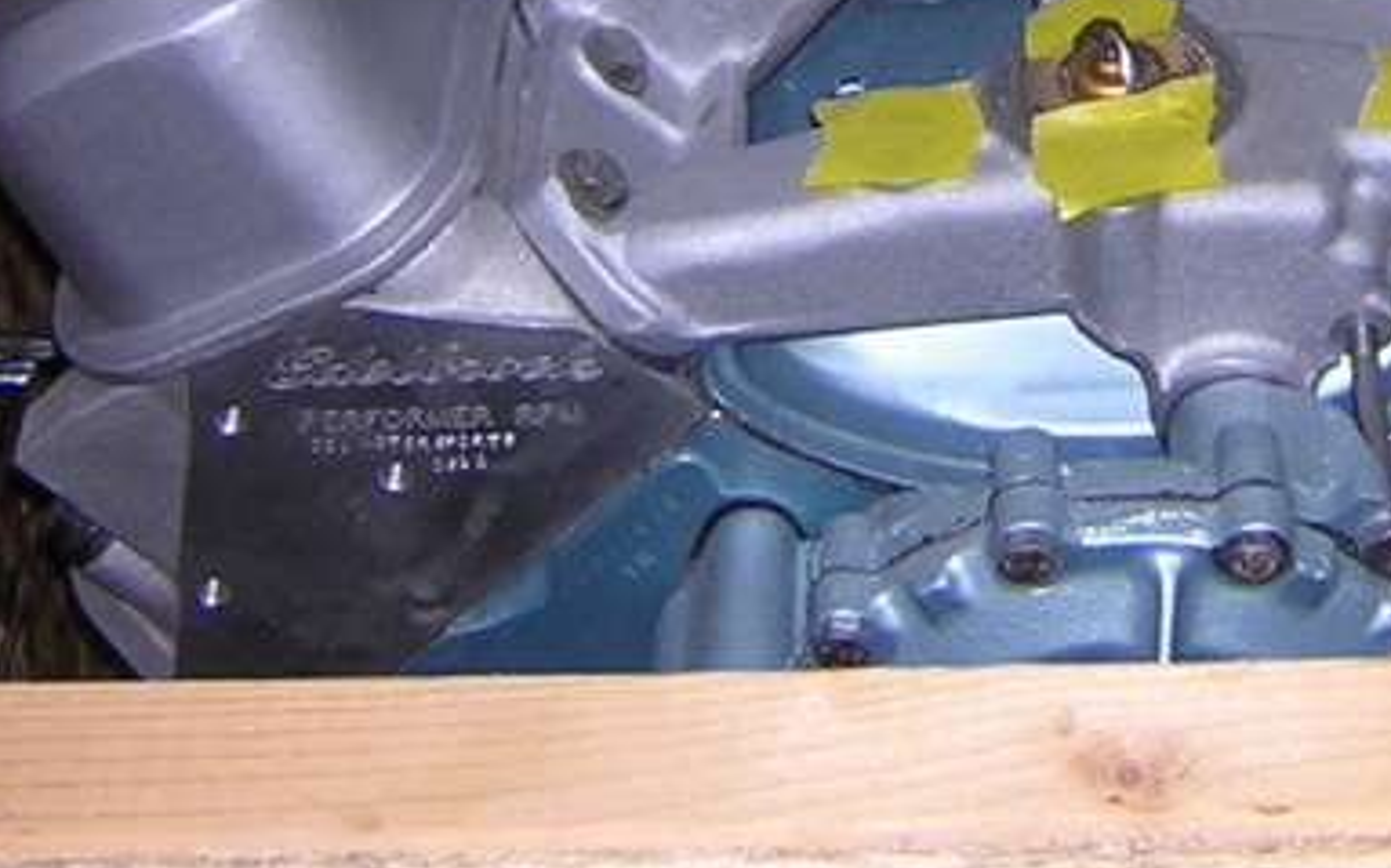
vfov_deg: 12.4
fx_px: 3865
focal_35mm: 102
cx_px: 1242
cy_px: -287
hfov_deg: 20.0
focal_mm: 4.7
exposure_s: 1/60.1
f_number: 2.6
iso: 100
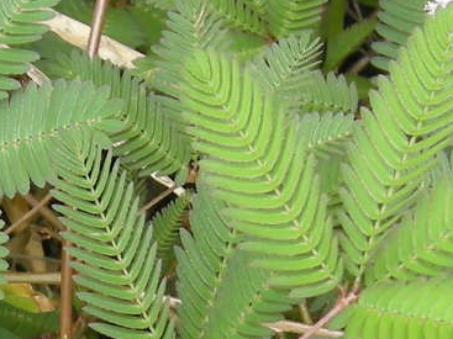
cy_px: 589
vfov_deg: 6.4
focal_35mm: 229
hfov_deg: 8.6
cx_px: 180
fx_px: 2996
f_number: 3
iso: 64
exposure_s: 1/60
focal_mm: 7.5
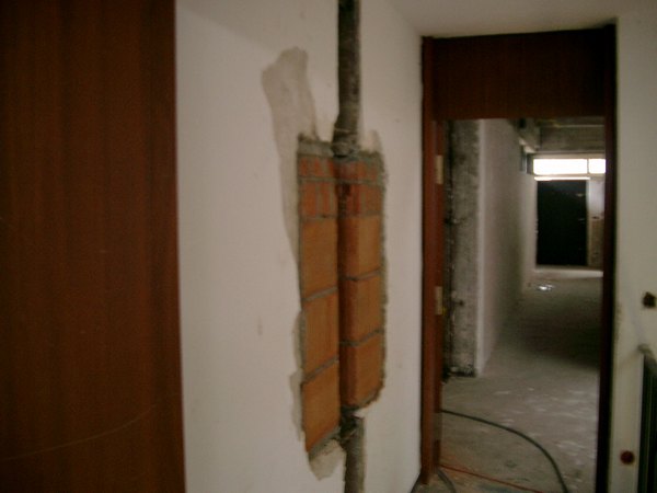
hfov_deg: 50.1
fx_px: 702
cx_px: 328
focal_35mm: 37
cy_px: 246
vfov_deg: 38.7
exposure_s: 1/8
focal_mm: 7.6
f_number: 2.6
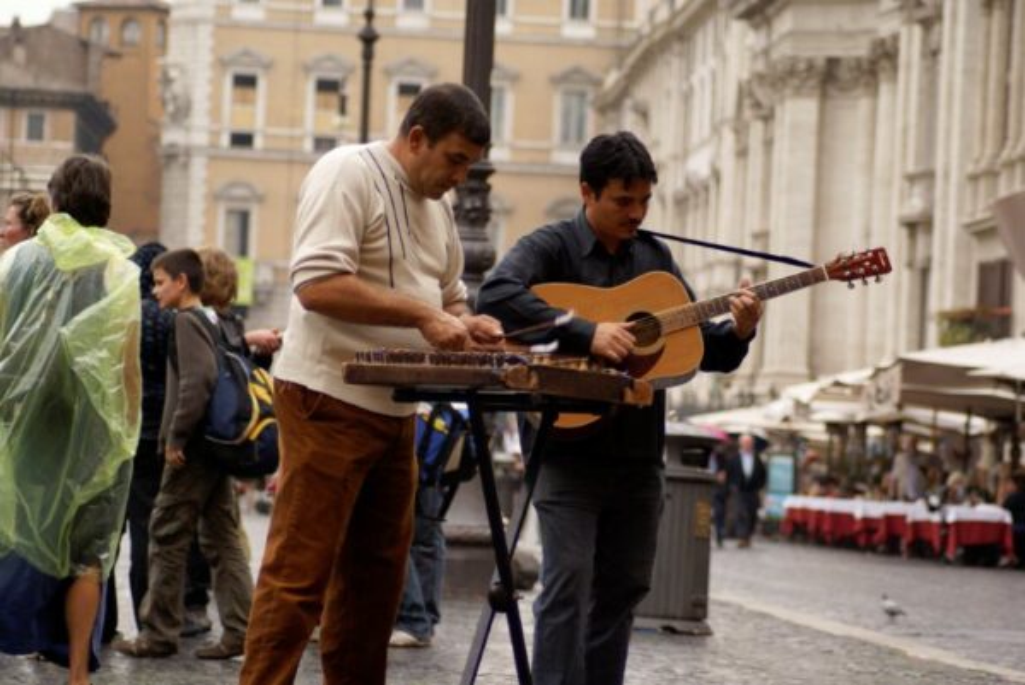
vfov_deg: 9.2
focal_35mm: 150
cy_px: 342
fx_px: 4274
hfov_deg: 13.7
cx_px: 512
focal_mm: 100
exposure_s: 1/160
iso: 100
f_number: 4
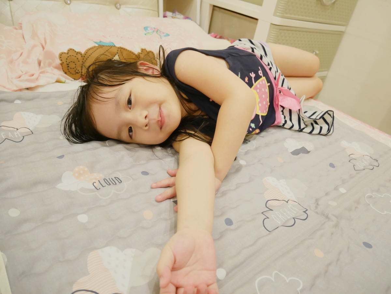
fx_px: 271
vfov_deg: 56.8
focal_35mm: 24
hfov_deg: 71.6
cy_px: 147
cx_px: 196
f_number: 3.5
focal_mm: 12
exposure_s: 1/60
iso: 640
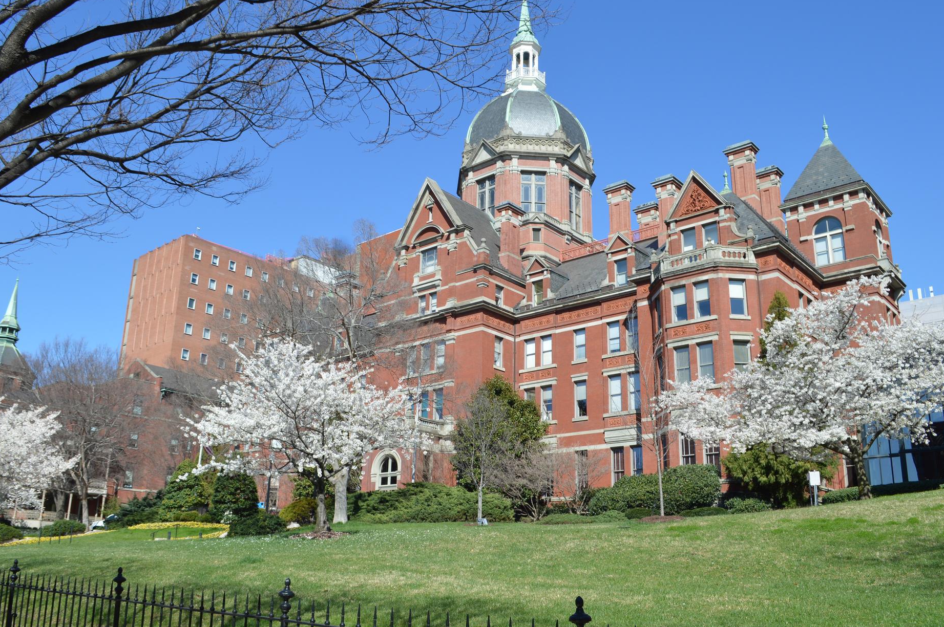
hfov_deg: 61.9
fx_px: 786
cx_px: 449
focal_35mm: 30
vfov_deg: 43.5
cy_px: 333
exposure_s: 1/200
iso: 100
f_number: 7.1
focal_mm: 18
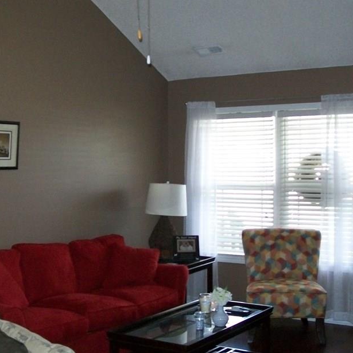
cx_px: 154
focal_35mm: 53
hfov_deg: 32.2
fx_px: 611
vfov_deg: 32.2
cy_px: 184
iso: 160
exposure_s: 1/60
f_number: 2.7
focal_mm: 6
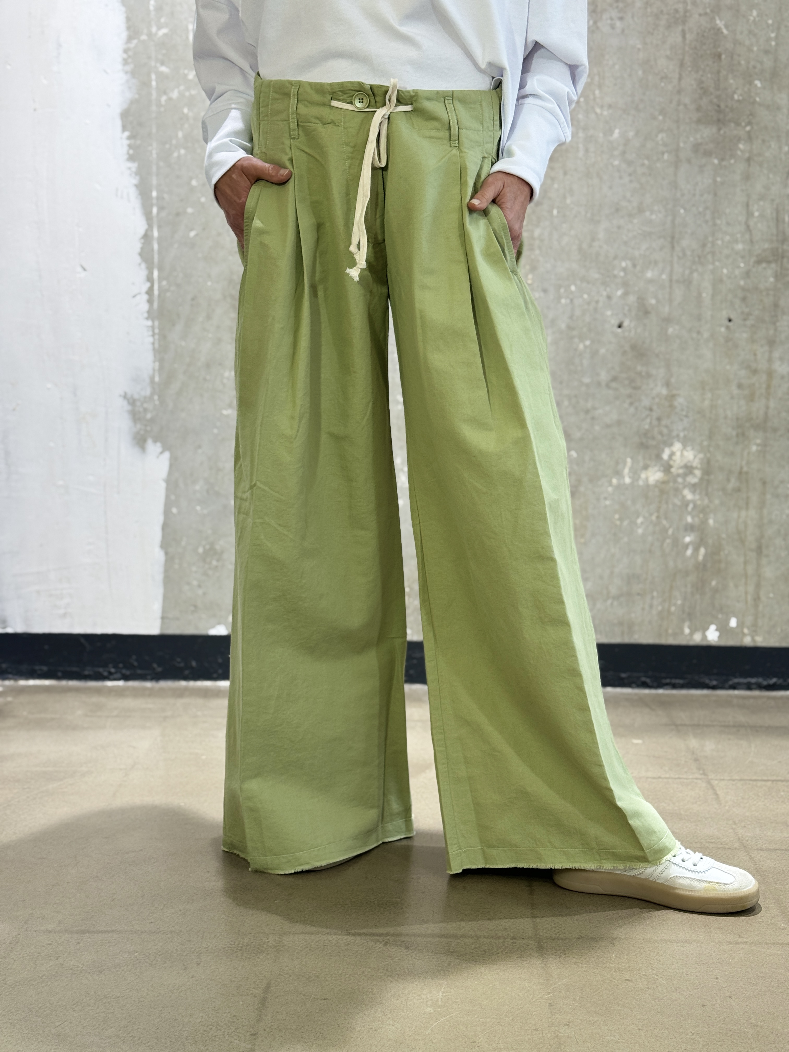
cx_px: 394
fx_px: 1459
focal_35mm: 48
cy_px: 526
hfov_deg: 30.3
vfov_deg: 39.7
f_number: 1.78
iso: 100
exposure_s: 1/100
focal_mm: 6.76
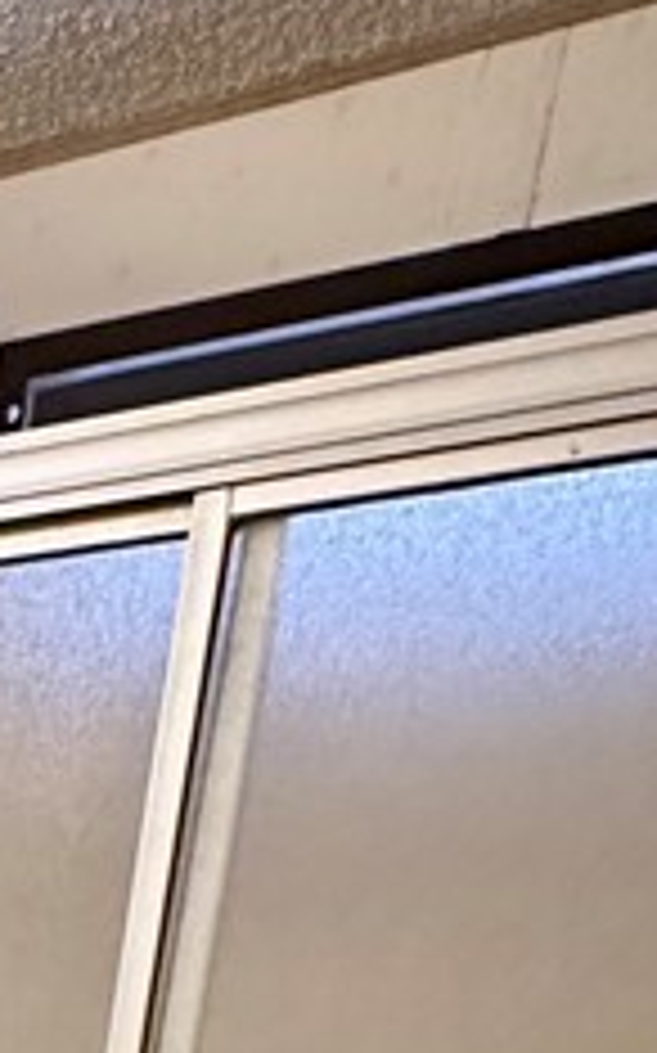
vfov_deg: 21.9
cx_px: -693
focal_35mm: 65
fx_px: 1864
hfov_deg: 15.5
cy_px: 1822
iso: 640
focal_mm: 2.22
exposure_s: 1/60
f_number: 2.2
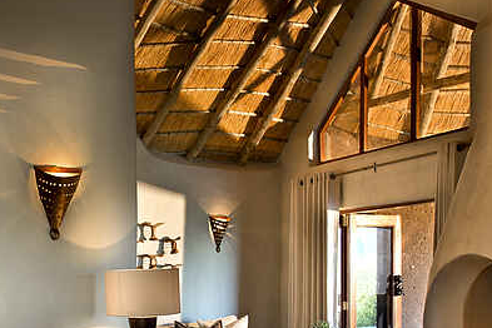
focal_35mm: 56
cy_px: 270
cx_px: 36
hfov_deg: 33.5
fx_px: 765
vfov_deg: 23.8
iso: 200
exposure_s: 1.5
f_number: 9.5
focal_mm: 25
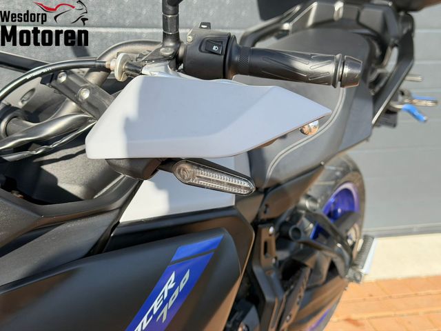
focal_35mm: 48
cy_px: 166
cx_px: 220
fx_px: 612
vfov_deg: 30.3
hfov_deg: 39.7
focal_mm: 6.76
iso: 64
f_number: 1.78
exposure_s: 1/1222
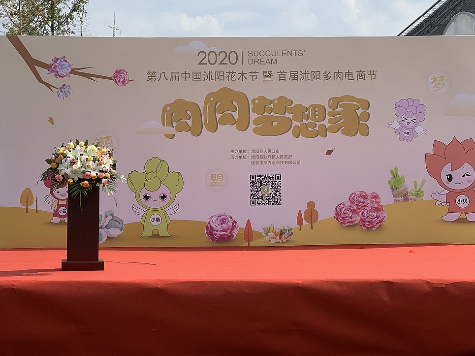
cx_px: 239
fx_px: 946
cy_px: 167
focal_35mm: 69
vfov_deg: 21.3
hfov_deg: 28.2
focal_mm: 6
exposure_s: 1/1453
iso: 16
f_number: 2.4
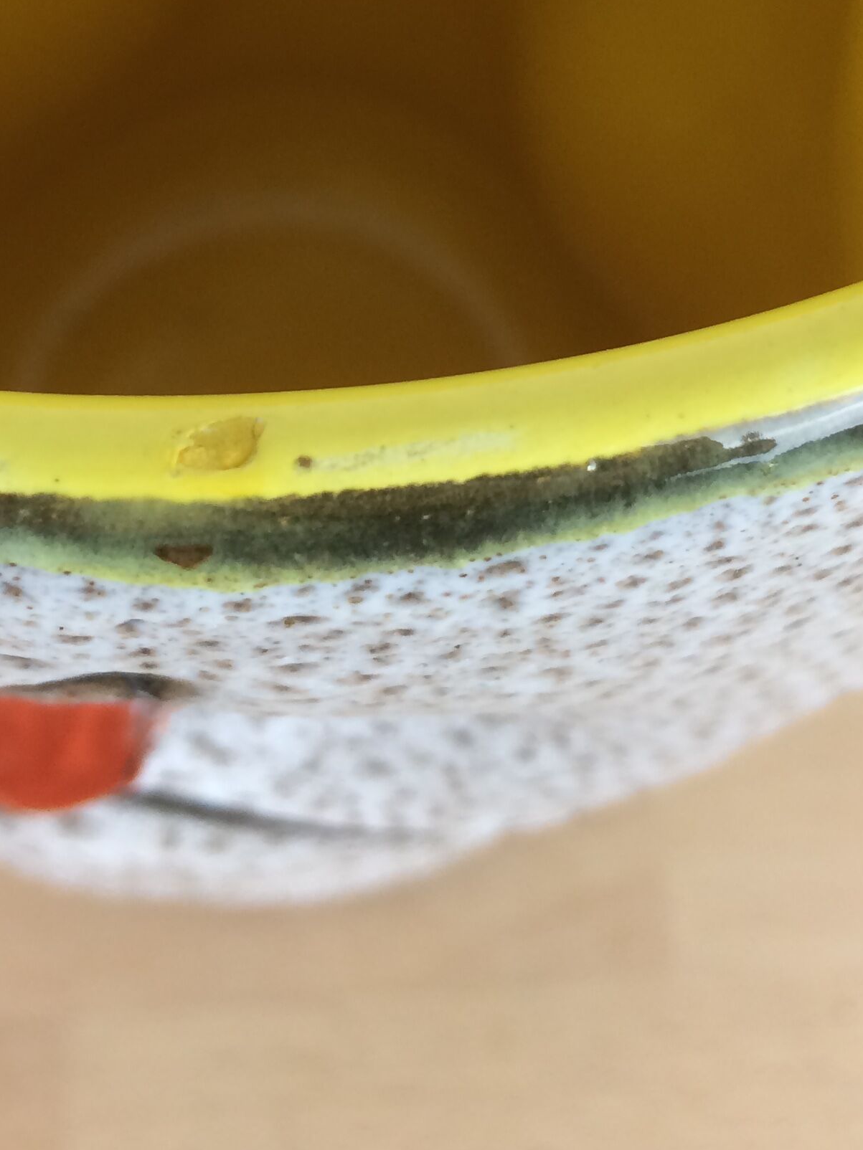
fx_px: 1961
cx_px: 349
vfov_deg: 30.8
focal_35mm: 59
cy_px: 50
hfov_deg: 24.8
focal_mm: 4.15
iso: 40
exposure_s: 1/33
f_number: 2.2
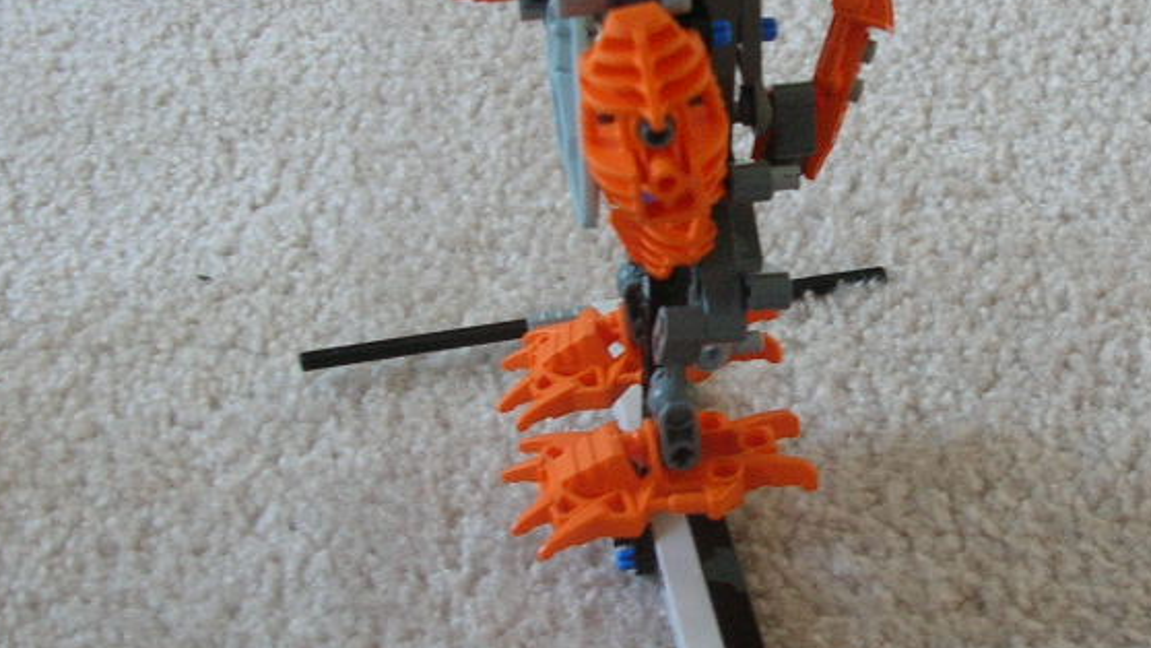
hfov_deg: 29.8
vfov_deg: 17.2
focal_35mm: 70
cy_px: 289
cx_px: 833
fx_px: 2137
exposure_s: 1/5.9
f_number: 2.8
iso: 75
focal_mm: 5.8
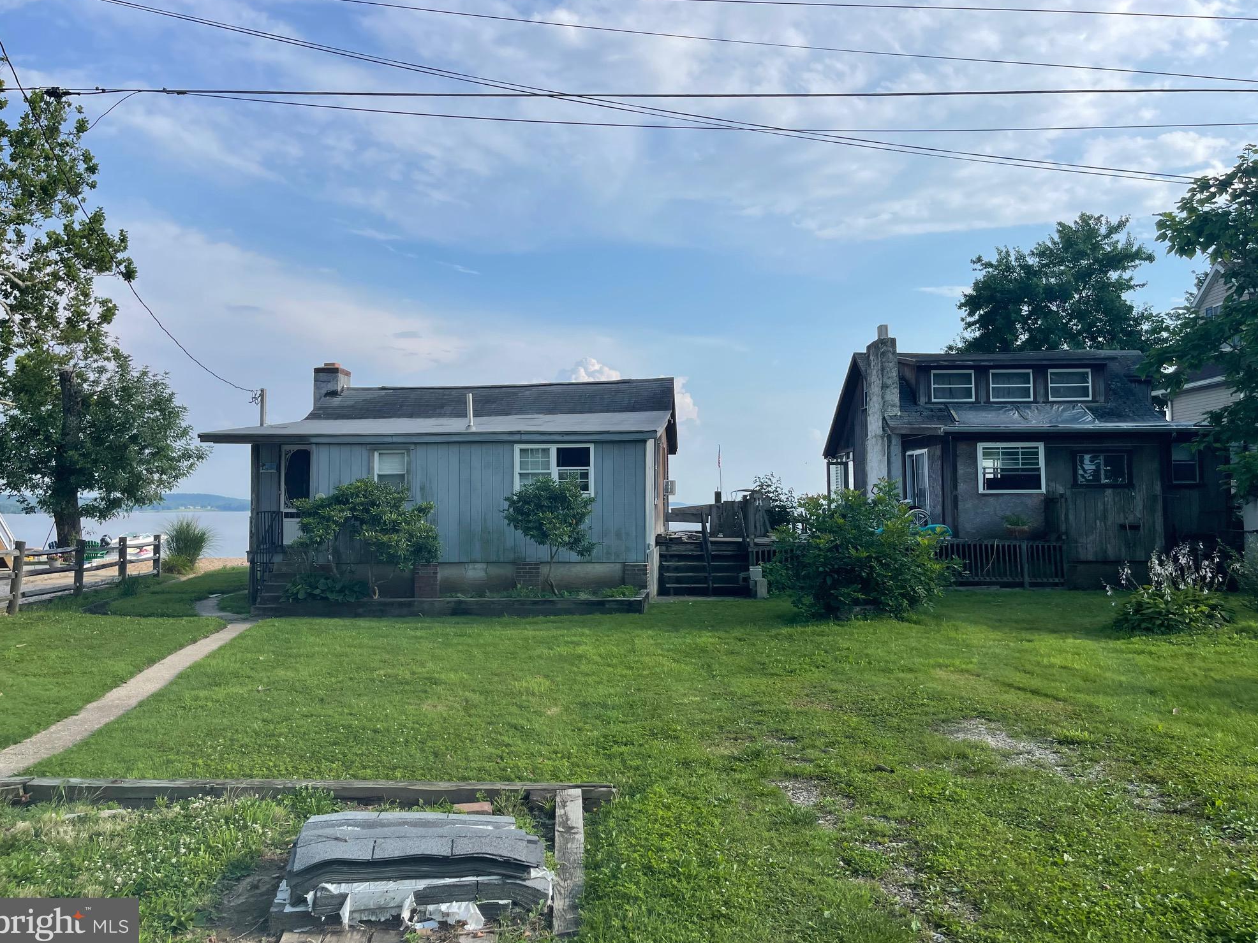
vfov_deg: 51.3
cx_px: 633
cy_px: 460
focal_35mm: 27
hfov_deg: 65.3
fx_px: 981
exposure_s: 1/3663
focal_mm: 5.1
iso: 32
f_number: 1.6
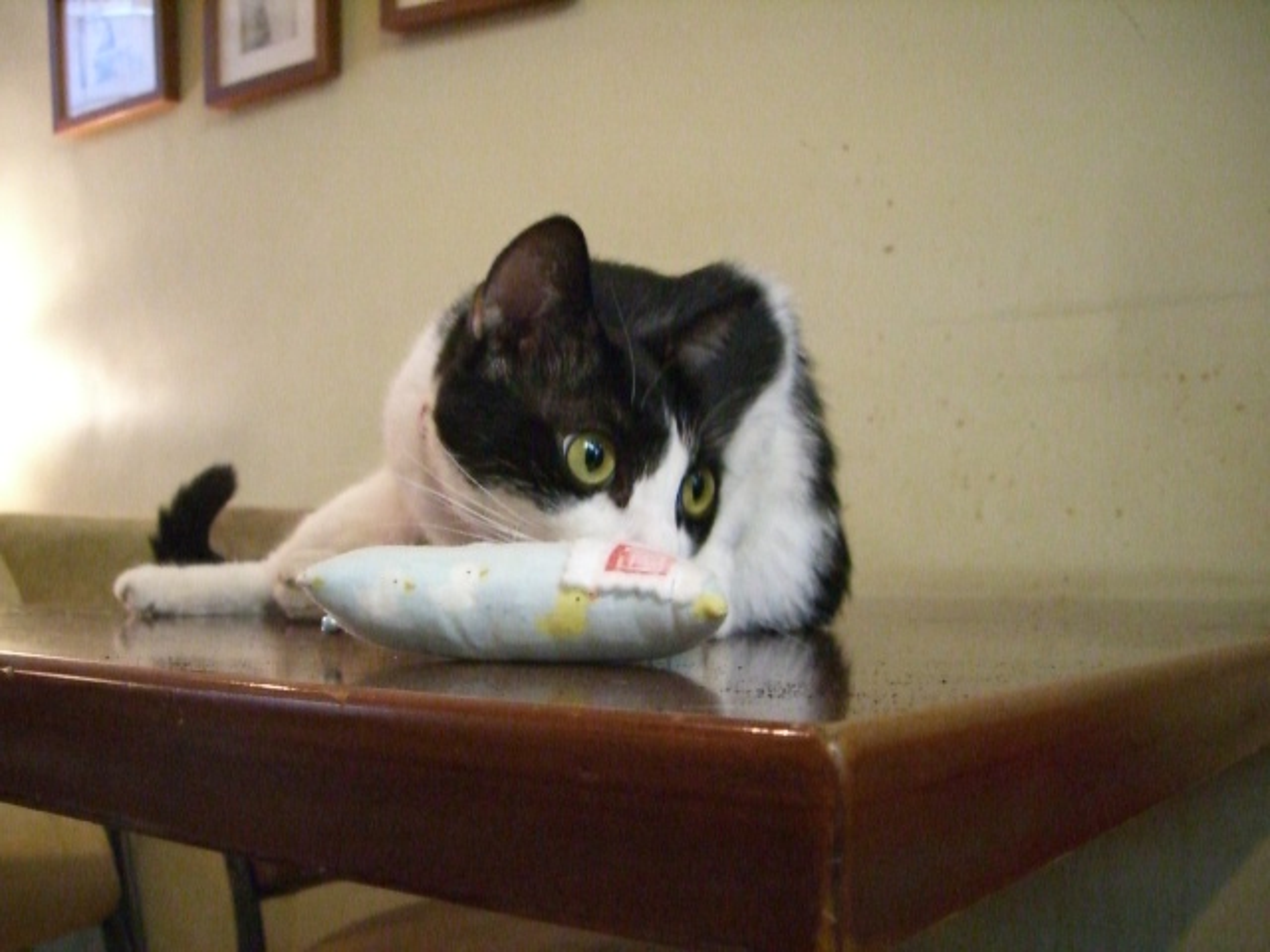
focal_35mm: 38
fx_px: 1394
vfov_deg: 37.7
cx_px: 635
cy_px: 476
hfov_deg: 49.0
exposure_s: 1/25
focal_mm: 6.2
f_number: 2.7
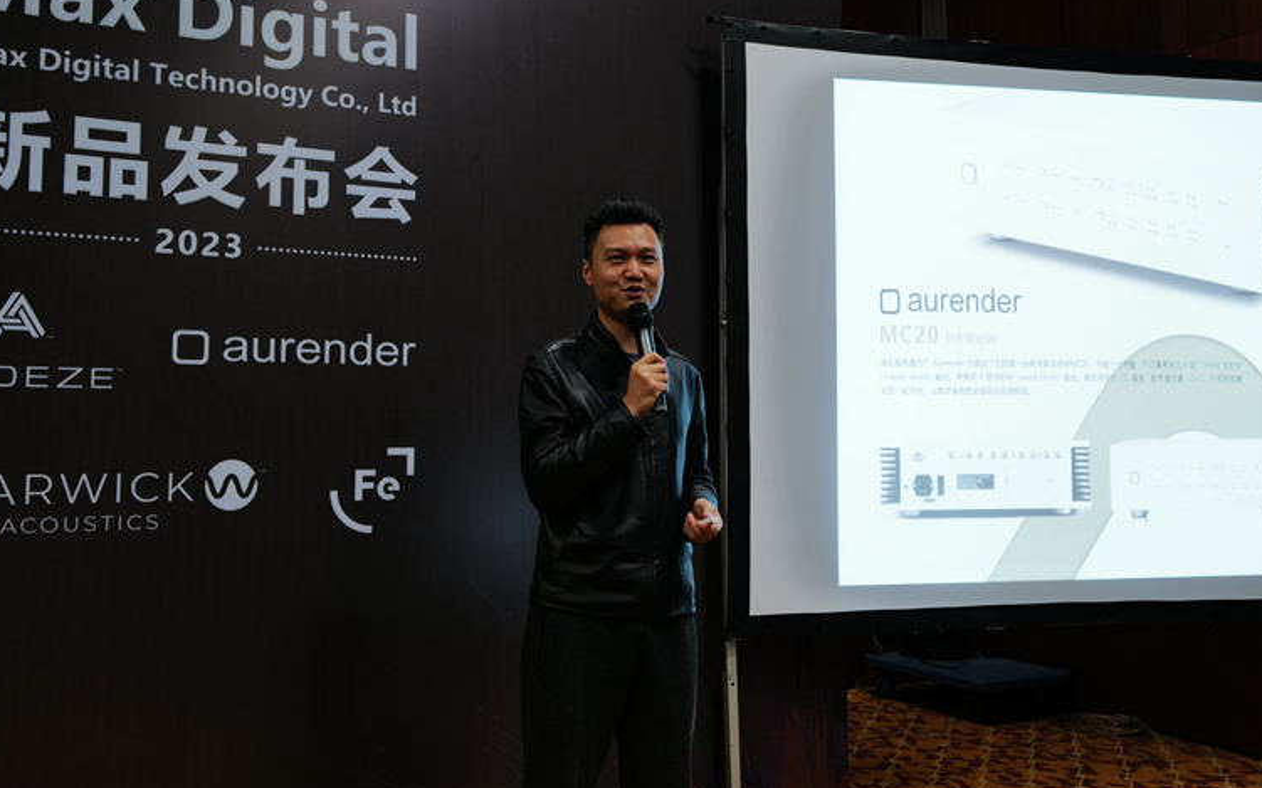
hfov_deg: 51.6
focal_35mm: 38
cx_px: 634
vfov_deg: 33.5
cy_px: 349
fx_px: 1307
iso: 400
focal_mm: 28
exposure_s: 1/60
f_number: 2.8
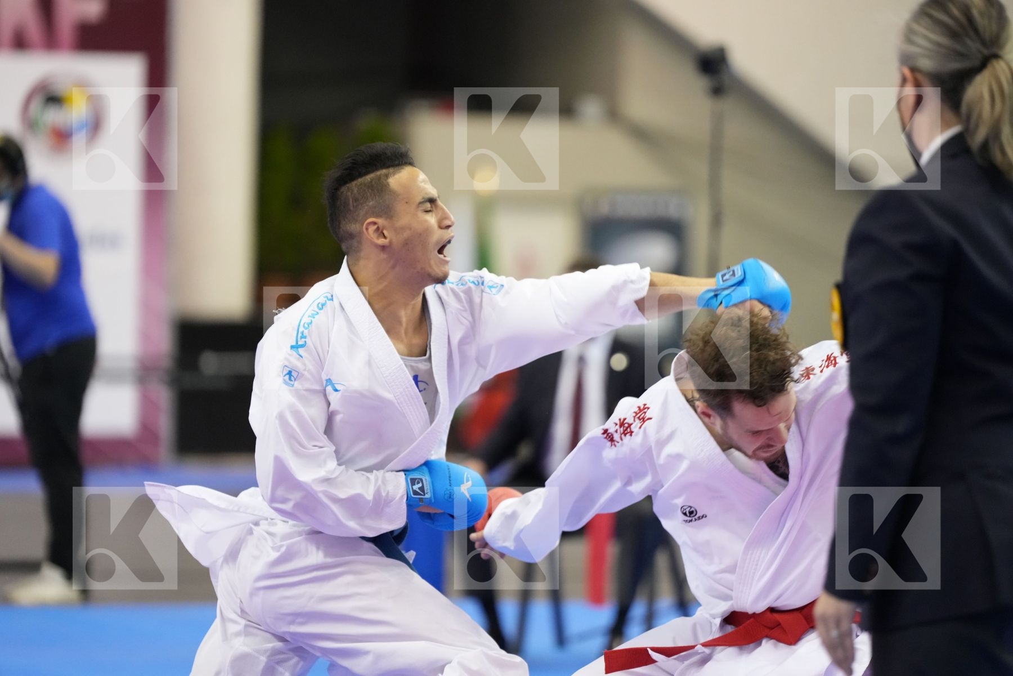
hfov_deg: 11.5
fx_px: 5008
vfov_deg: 7.7
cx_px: 506
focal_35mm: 178
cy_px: 338
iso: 5000
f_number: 2.8
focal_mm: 178
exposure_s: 1/1000
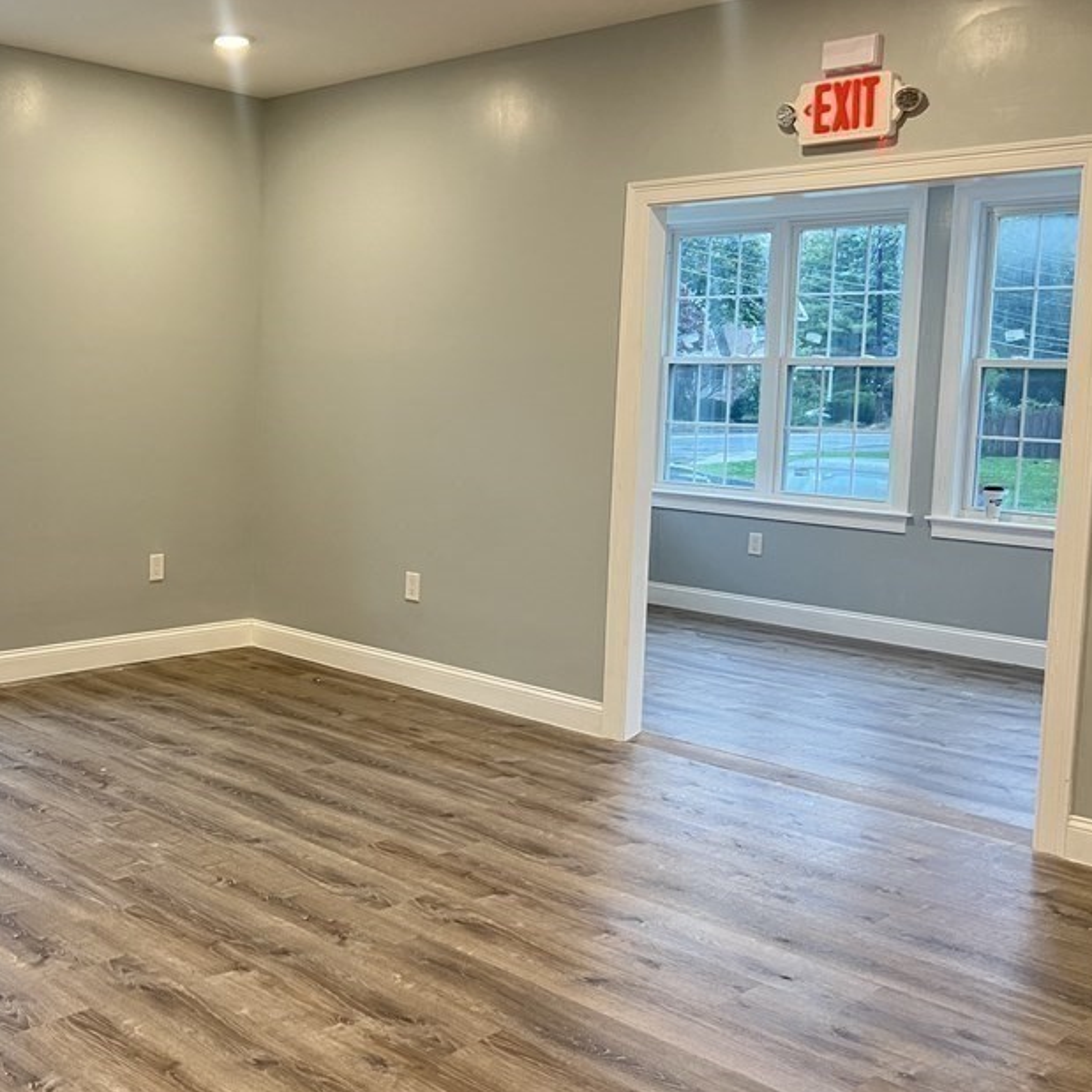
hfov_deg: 42.2
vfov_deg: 43.8
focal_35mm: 38
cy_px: 476
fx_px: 1356
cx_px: 240
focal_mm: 5.7
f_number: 1.5
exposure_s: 1/60
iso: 100
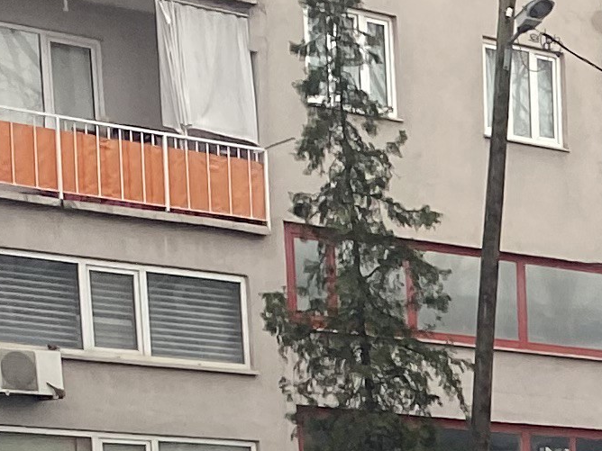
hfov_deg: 10.8
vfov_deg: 8.4
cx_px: 1416
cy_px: 1179
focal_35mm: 157
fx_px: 2730
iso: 64
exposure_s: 1/122
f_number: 1.8
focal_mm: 4.25
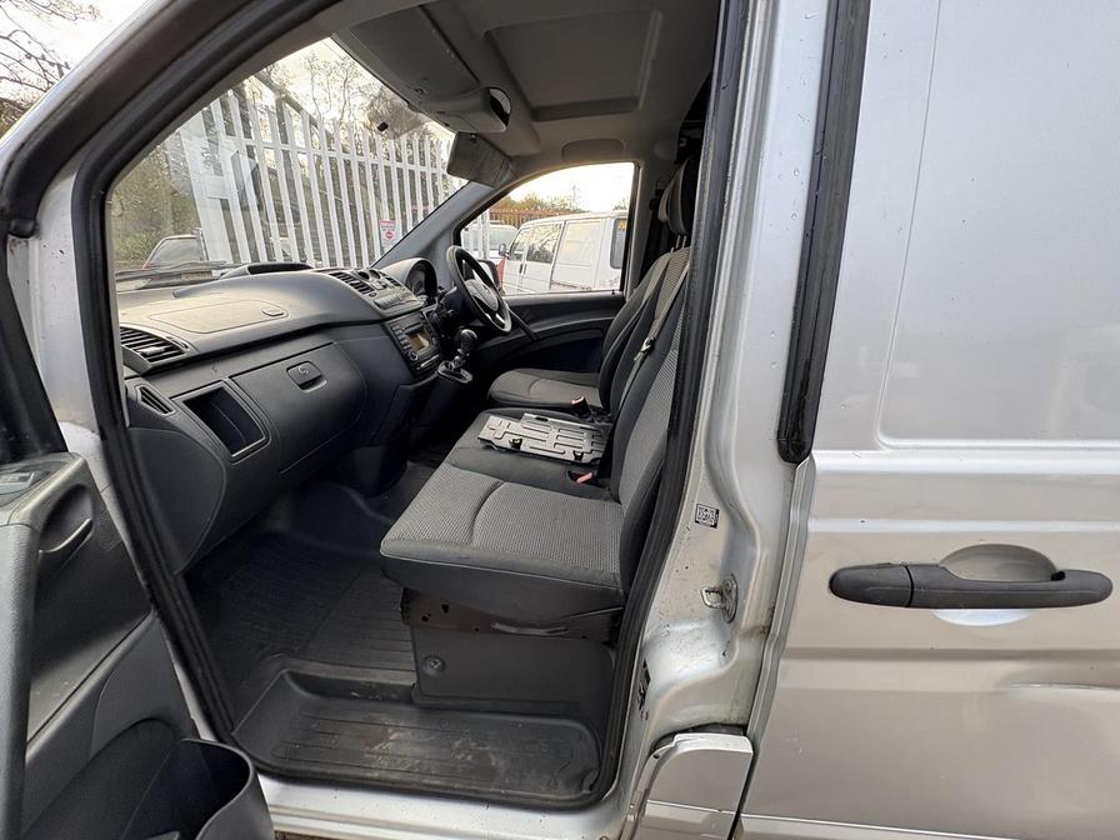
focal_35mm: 14
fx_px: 453
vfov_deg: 85.7
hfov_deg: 102.1
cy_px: 420
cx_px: 560
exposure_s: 1/99
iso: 64
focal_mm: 2.22
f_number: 2.2
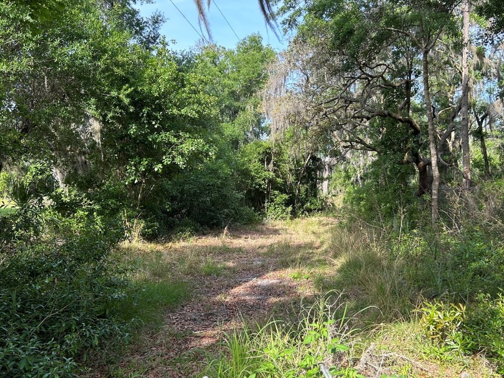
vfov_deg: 42.9
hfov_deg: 55.2
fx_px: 480
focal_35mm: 33
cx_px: 283
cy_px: 171
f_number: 1.5
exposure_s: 1/643
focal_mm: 5.7
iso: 50
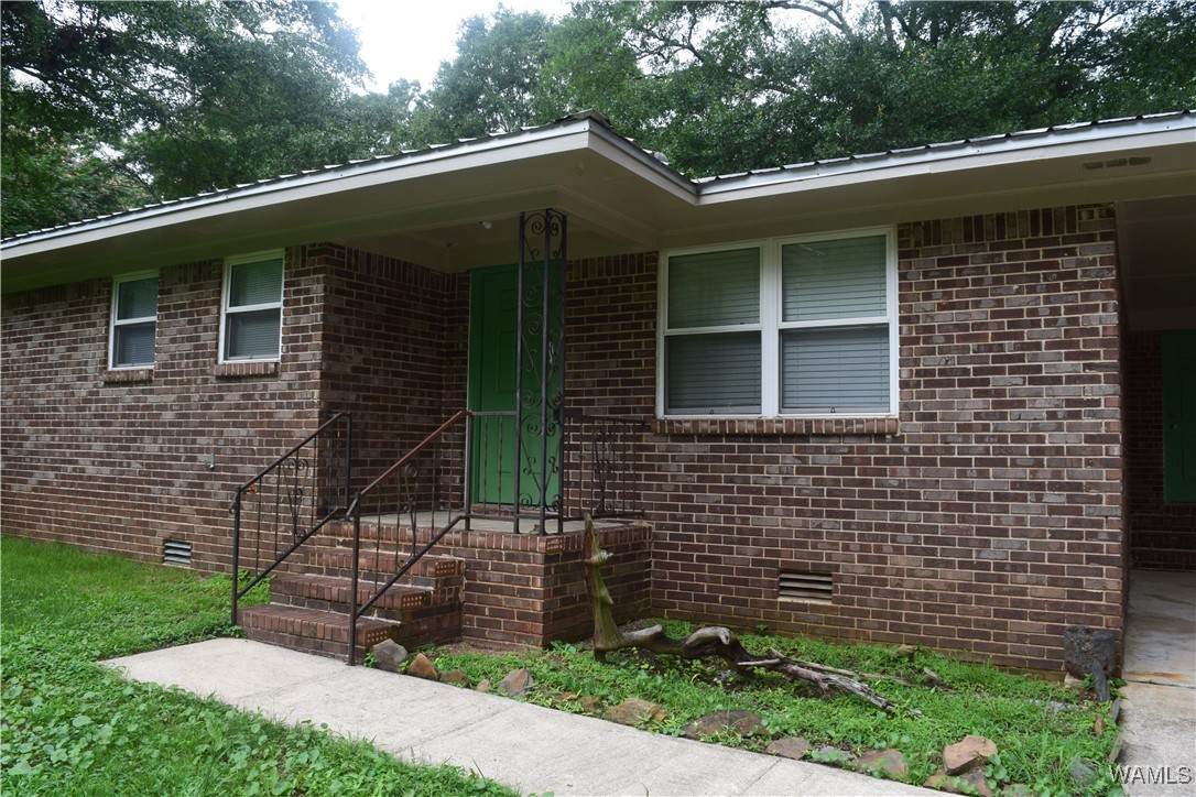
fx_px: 897
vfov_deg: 47.9
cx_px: 598
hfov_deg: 67.4
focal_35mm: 27
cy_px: 398
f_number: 9
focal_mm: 18
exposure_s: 1/160
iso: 400
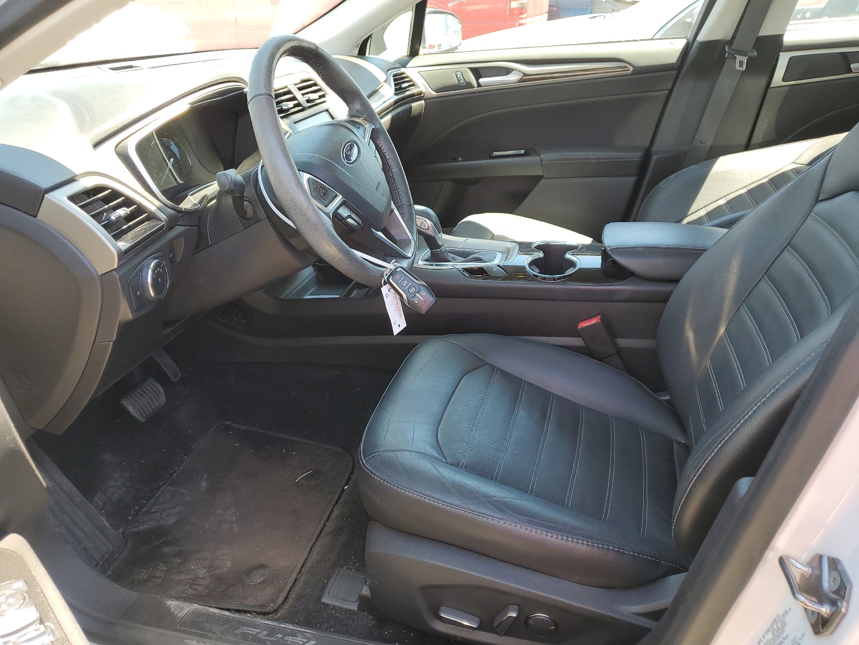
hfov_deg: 67.3
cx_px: 430
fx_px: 645
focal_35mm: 26
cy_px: 322
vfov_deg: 53.1
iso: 50
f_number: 1.5
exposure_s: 1/161
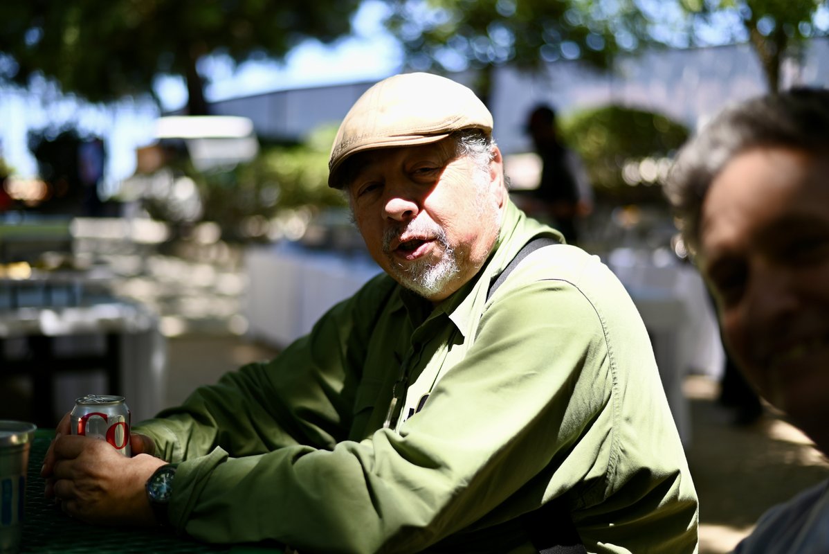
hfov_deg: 39.6
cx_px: 414
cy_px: 277
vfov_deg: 27.0
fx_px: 1152
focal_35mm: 50
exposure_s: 1/800
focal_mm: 50
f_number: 1.8
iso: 100
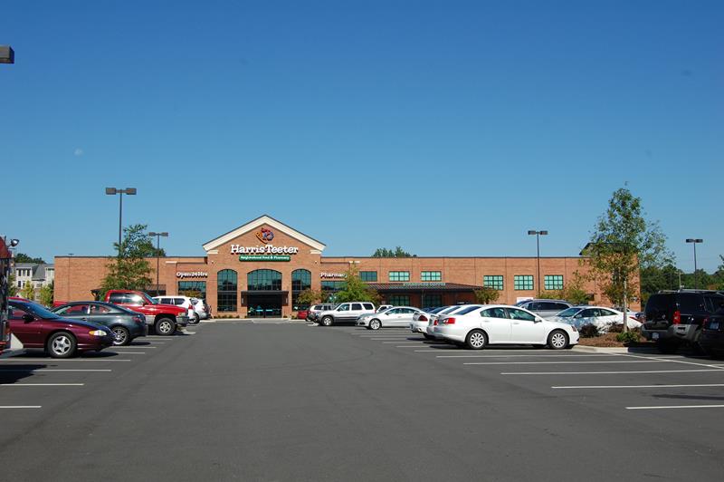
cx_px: 362
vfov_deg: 36.8
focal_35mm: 36
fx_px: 723
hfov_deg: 53.2
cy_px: 241
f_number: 10
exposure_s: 1/400
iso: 200
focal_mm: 24
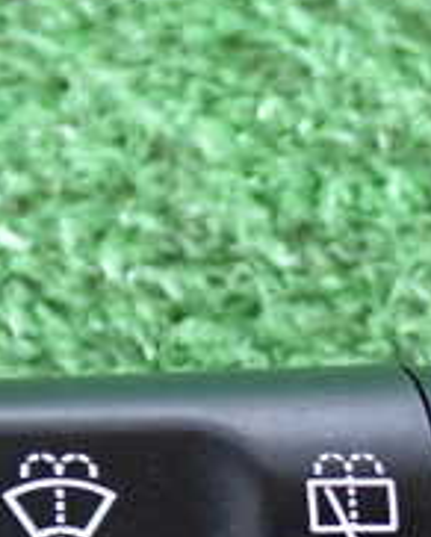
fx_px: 1942
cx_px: 549
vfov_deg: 15.5
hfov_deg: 12.3
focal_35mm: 122
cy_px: 528
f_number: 2.7
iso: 500
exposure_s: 1/40
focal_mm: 6.83
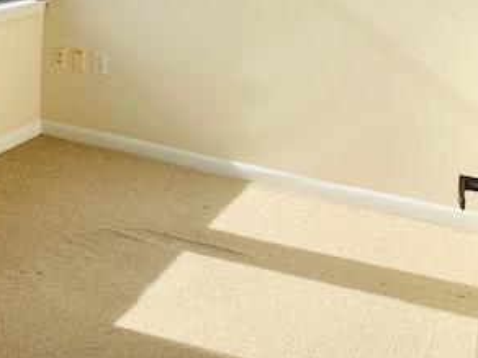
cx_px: 59
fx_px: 787
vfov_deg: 24.1
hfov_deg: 32.3
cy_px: -31
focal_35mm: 57
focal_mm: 4.25
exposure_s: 1/716
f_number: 1.8
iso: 25
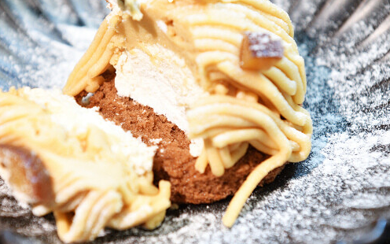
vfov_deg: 11.4
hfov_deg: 18.1
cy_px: 105
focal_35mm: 115
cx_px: 161
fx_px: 1222
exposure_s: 1/80
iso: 1600
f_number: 5.6
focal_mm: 70
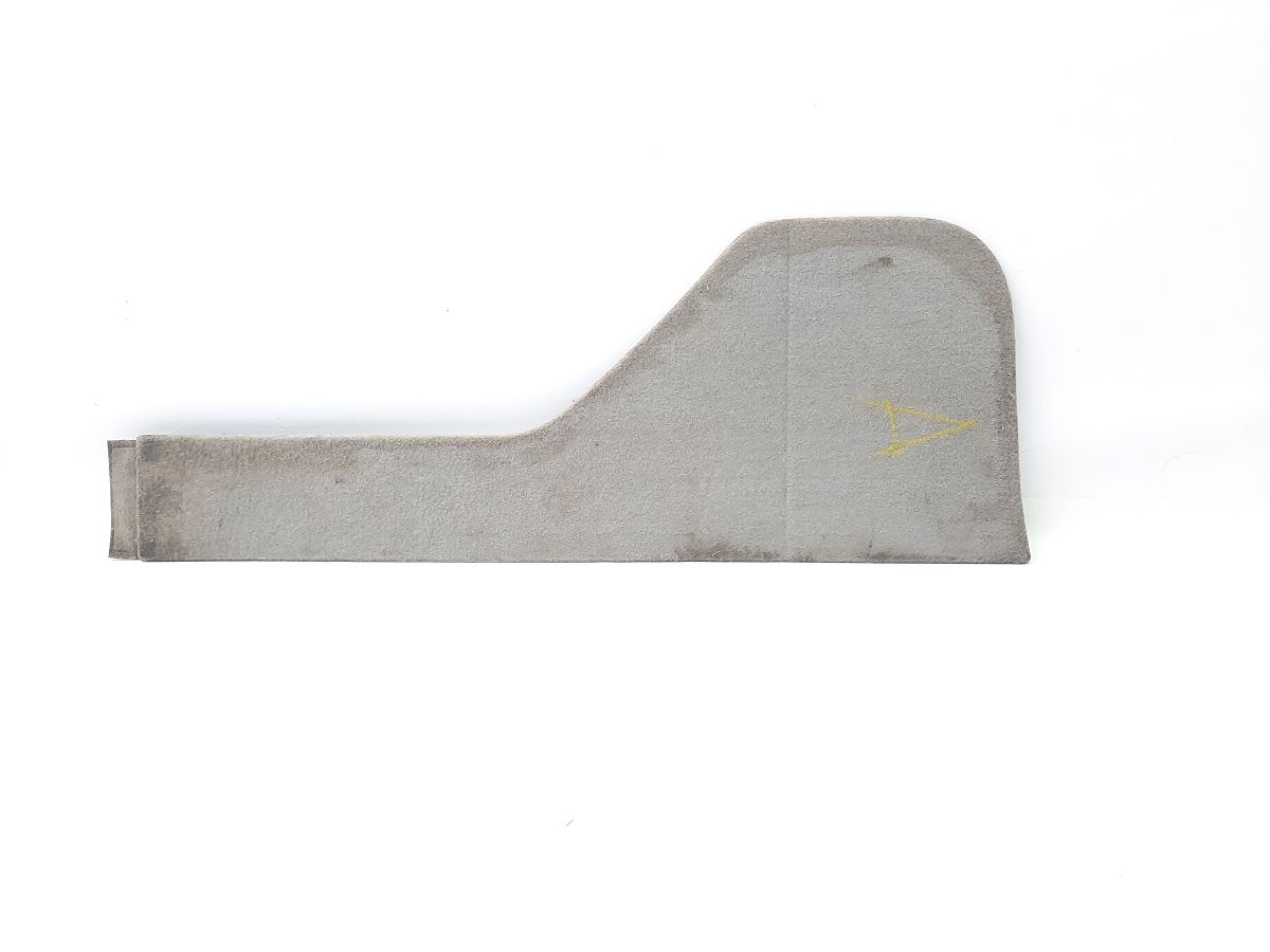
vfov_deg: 54.9
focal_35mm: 25
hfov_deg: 69.4
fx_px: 917
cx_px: 635
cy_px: 476
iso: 125
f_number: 2
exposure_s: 1/50
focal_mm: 4.6
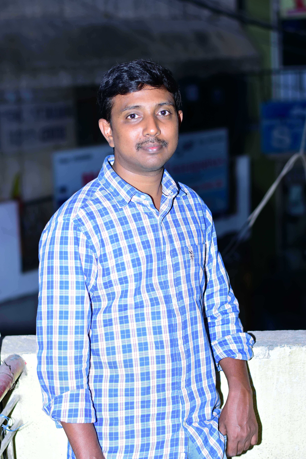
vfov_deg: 27.0
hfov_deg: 18.2
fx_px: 956
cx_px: 153
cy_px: 230
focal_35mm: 75
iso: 100
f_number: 2.5
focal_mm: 50
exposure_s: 1/320
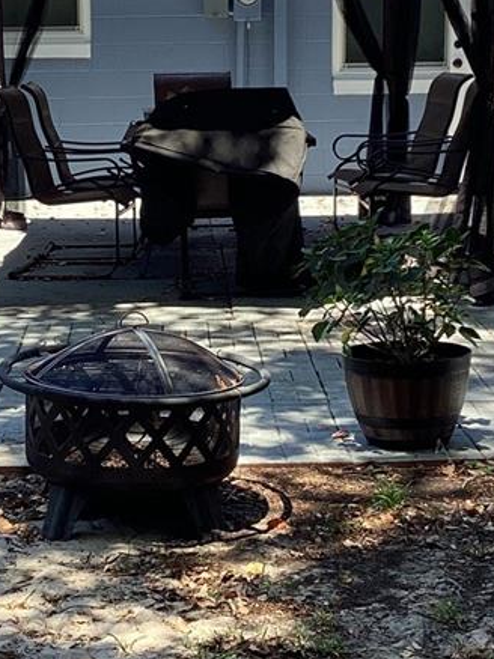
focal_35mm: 85
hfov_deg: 17.3
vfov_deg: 23.0
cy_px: 286
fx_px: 1619
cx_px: 152
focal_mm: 3.3
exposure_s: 1/221
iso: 25
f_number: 2.4
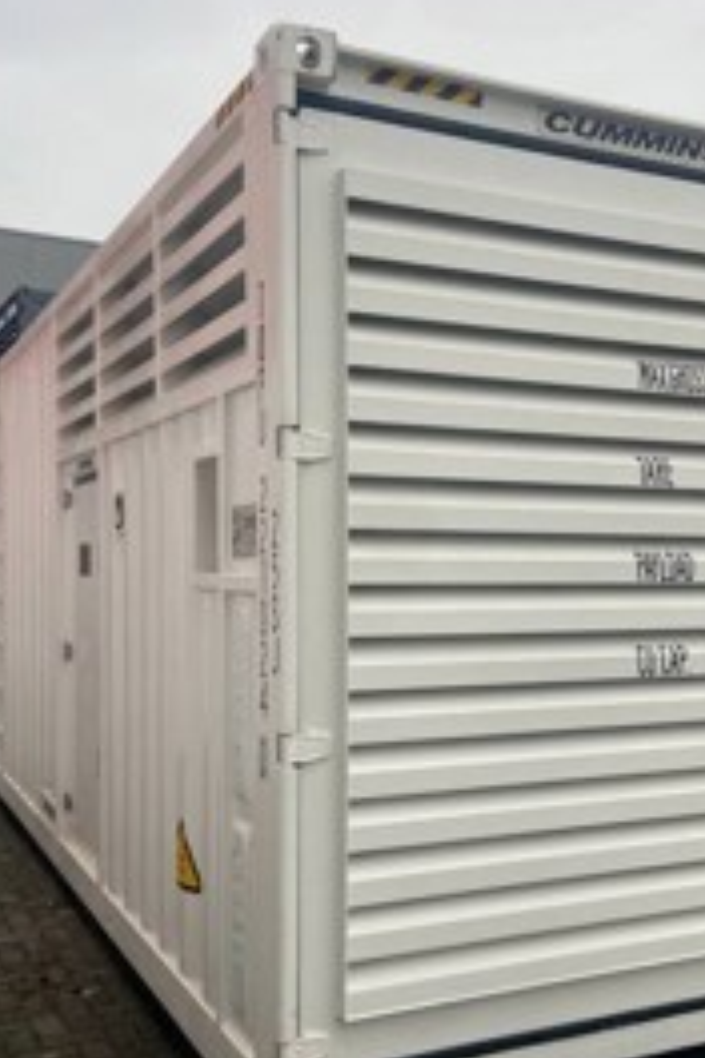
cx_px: 449
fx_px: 1204
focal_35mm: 41
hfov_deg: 32.4
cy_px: 585
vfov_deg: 47.3
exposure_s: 1/398
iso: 32
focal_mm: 4.25
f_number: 1.8
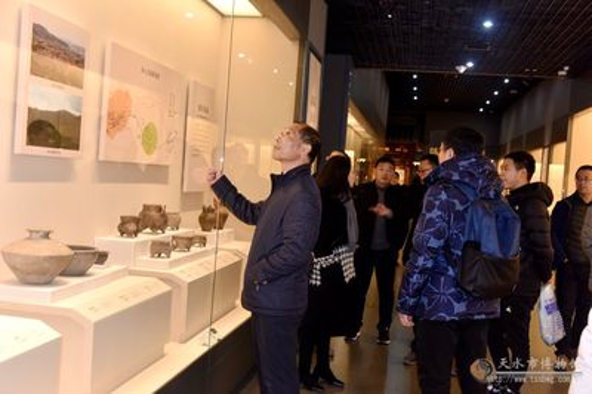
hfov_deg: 48.5
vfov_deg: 33.3
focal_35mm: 40
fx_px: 657
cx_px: 296
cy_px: 197
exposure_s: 1/60
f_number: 5.6
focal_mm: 40
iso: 1600
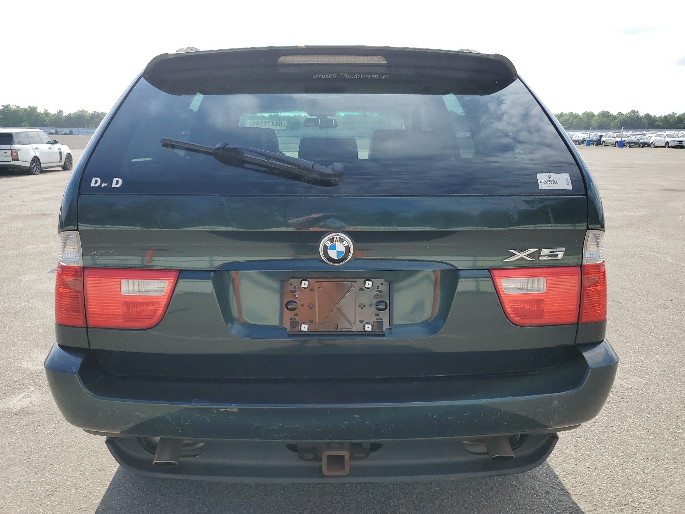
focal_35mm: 26
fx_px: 515
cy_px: 257
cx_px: 342
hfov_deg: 67.3
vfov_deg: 53.1
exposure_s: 1/2000
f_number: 1.5
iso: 50
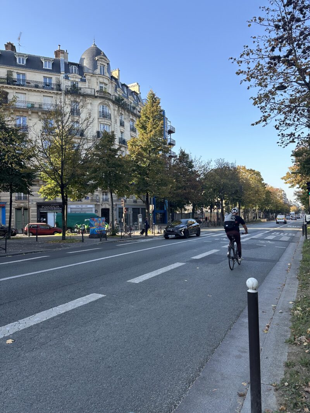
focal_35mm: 24
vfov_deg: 71.6
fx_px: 287
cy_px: 206
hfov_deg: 56.8
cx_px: 155
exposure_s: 1/1119
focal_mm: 6.86
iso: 80
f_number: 1.78
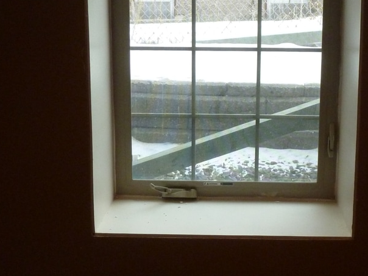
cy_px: 52
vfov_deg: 27.0
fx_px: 563
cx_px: 223
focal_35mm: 53
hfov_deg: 36.0
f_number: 3.3
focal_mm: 4.3
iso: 320
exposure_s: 1/60
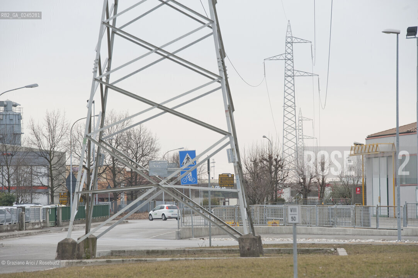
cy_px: 139
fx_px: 2147
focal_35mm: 185
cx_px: 209
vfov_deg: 7.4
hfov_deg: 11.1
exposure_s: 1/250
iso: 800
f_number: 8
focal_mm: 185
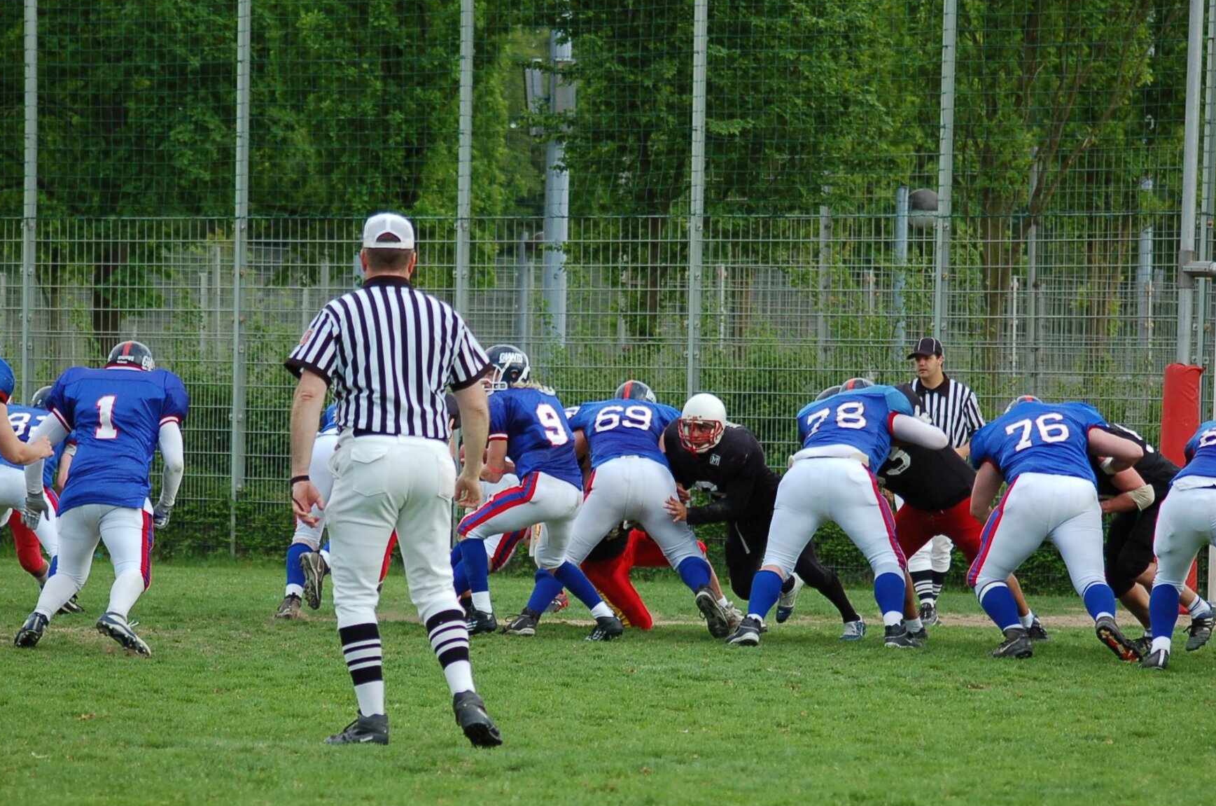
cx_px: 608
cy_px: 504
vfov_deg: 6.5
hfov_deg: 9.9
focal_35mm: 209
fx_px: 7046
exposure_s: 1/1000
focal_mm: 110
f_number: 4.2
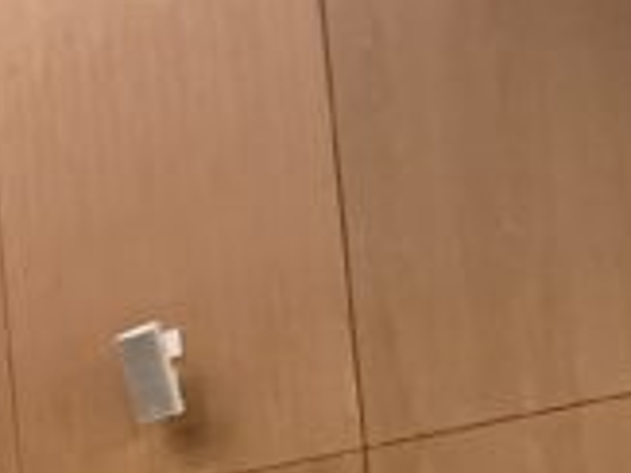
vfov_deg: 19.1
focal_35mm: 66
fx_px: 1202
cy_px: 733
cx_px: -743
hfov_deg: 17.1
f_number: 2.2
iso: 320
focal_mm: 2.22
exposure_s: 1/60
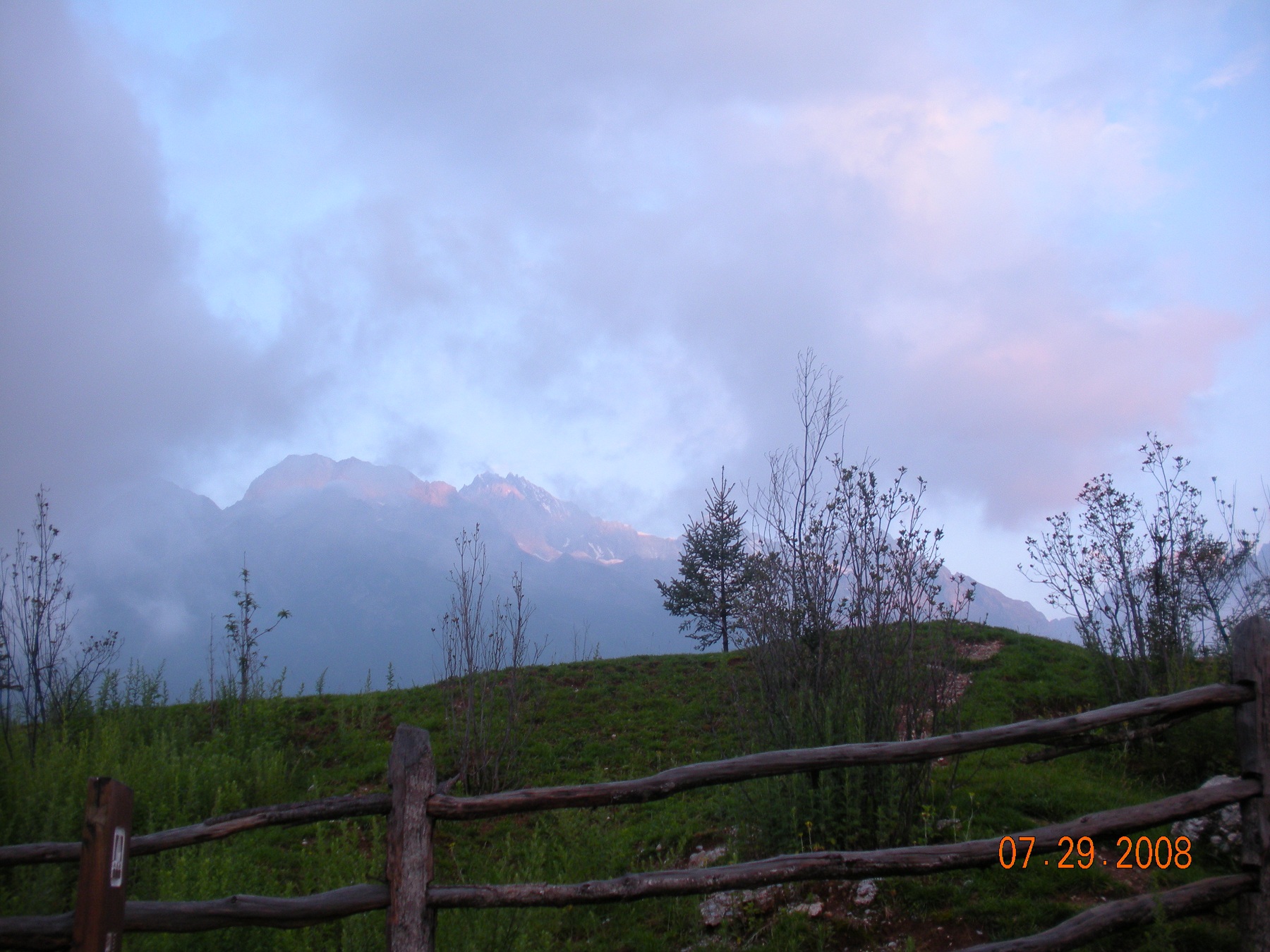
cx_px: 635
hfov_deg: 51.4
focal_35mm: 36
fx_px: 1321
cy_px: 476
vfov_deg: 39.7
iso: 86
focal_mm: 6.3
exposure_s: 1/56
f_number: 3.5
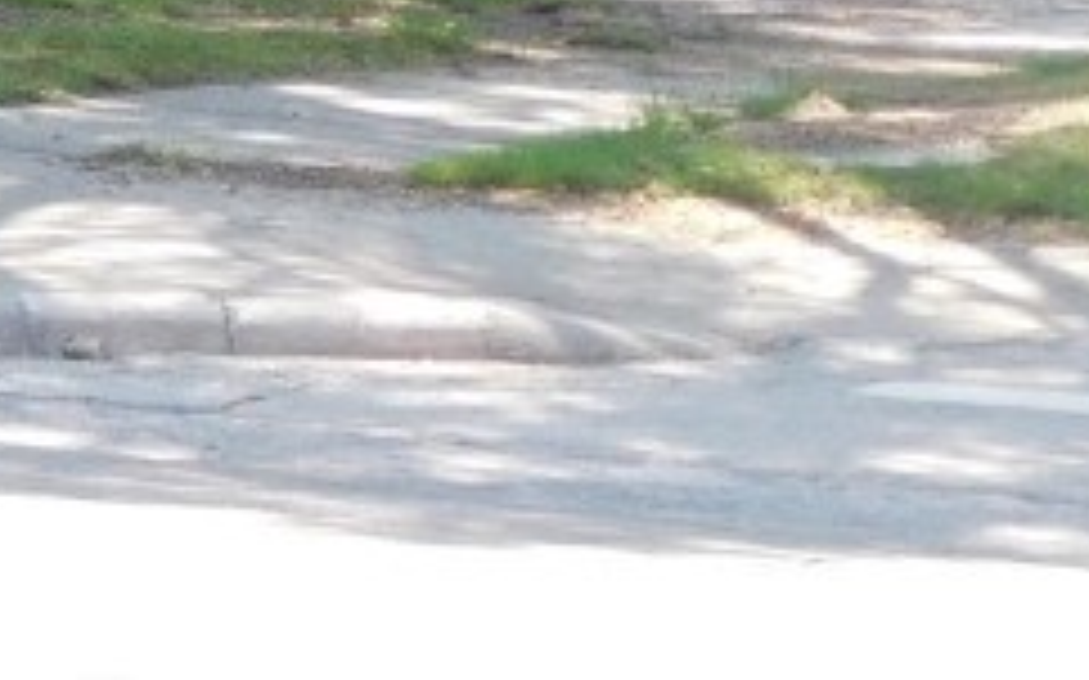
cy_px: -824
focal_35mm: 296
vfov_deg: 4.4
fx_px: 8781
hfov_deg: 6.9
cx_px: -1112
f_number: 4.2
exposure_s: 1/200
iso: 125
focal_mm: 11.7
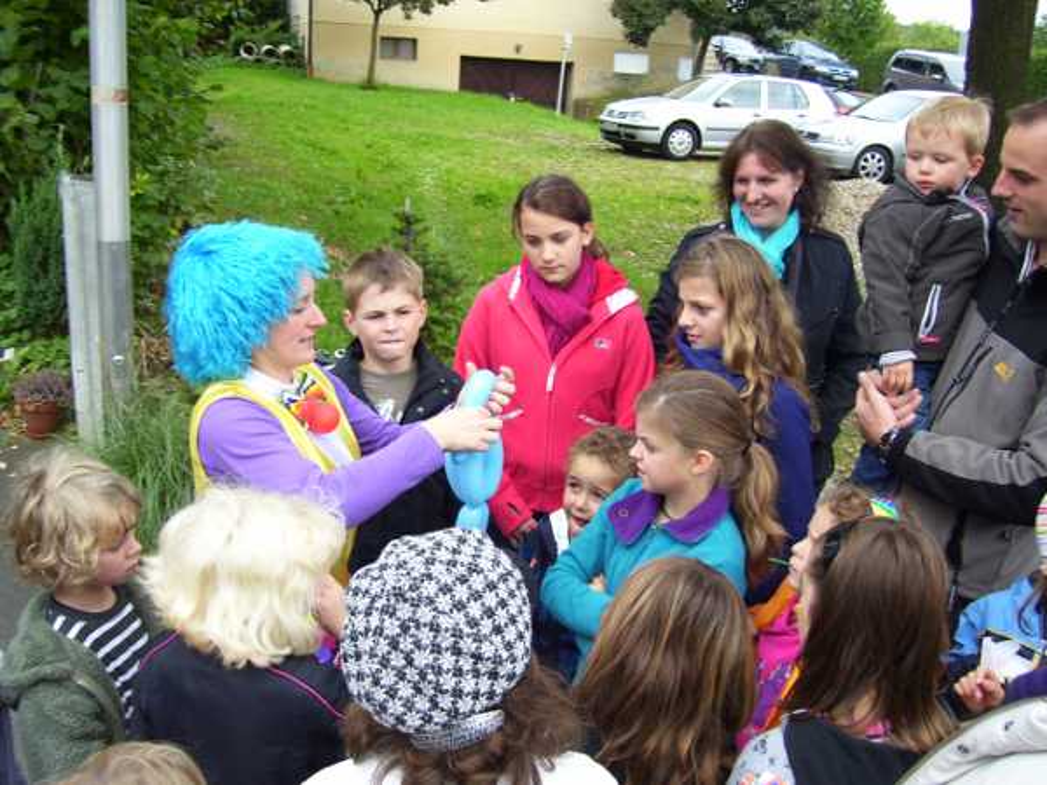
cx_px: 524
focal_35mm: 37
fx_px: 1119
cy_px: 392
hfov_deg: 50.1
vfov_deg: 38.7
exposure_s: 1/180
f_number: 2.7
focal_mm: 6
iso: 80
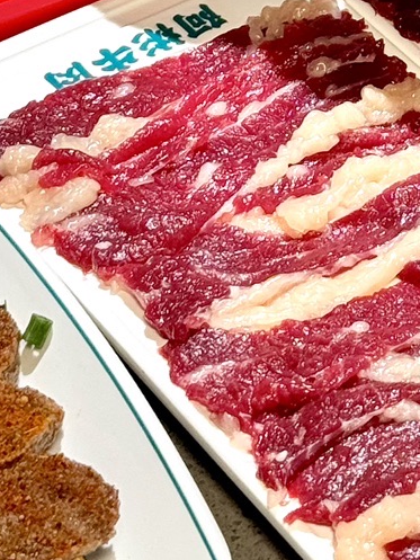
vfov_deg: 9.7
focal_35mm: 193
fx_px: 3121
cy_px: -430
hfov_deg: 7.6
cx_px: 602
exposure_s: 1/100
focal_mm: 6.76
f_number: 1.78
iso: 100
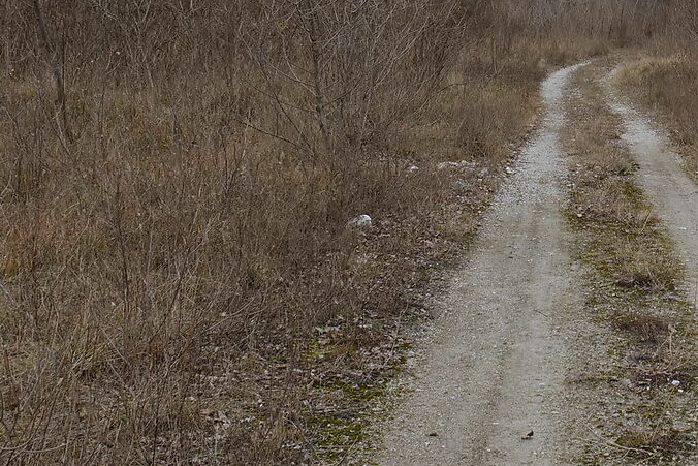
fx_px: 1377
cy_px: 29
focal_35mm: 71
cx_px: 676
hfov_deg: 27.1
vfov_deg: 18.8
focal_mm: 20
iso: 640
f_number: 11
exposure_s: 1/60
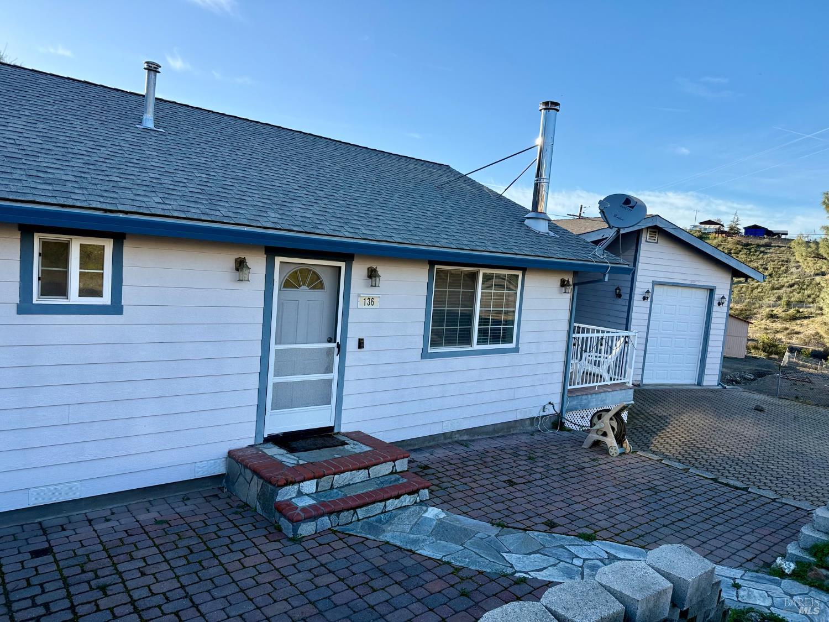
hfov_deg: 71.6
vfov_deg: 56.8
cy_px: 311
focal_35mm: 24
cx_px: 414
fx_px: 575
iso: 100
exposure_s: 1/1855
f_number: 1.78
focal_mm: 6.76
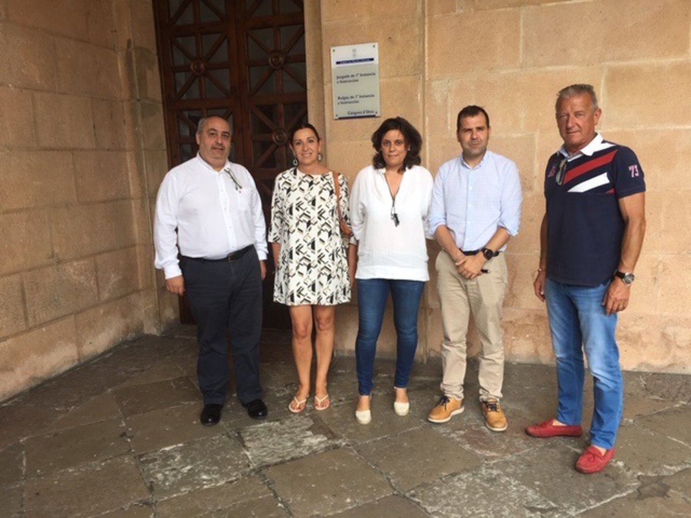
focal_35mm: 29
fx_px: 579
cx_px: 346
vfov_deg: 48.2
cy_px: 259
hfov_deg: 61.7
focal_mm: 4.15
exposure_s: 1/100
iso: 25
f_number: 2.2
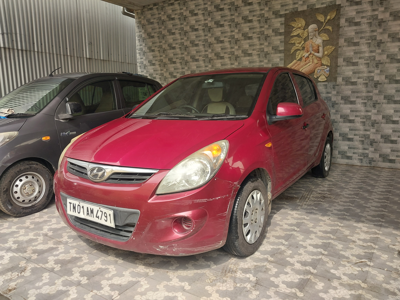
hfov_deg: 60.0
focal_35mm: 30
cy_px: 150
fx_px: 347
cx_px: 200
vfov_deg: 46.8
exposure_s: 1/123
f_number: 1.8
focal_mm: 4.6
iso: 20
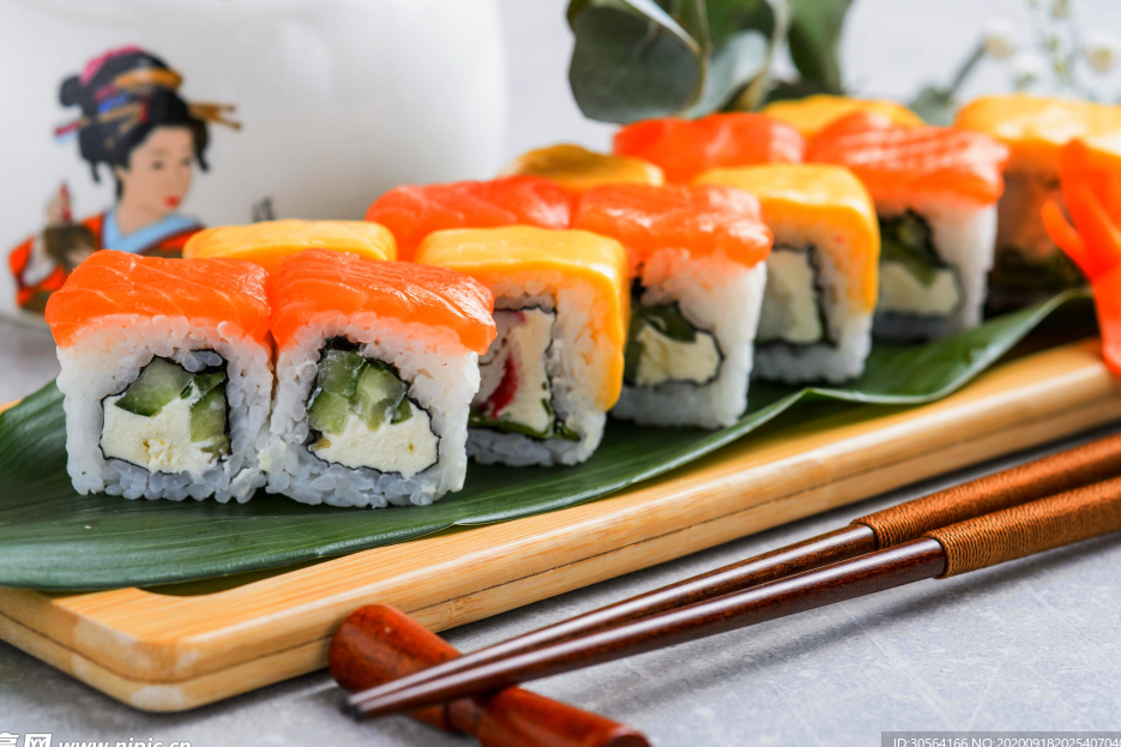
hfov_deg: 17.8
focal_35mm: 115
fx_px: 3580
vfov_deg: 11.9
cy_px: 359
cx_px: 552
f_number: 5.6
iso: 80
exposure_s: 1/125
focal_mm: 105
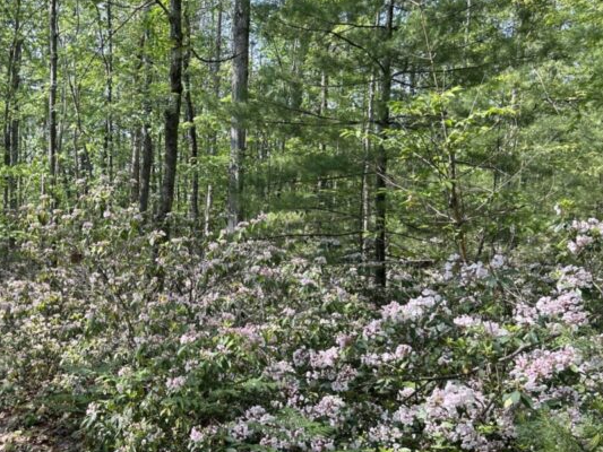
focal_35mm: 39
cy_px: 296
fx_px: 680
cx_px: 158
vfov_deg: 36.5
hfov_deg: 46.3
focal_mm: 5.7
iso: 50
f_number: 1.5
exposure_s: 1/639
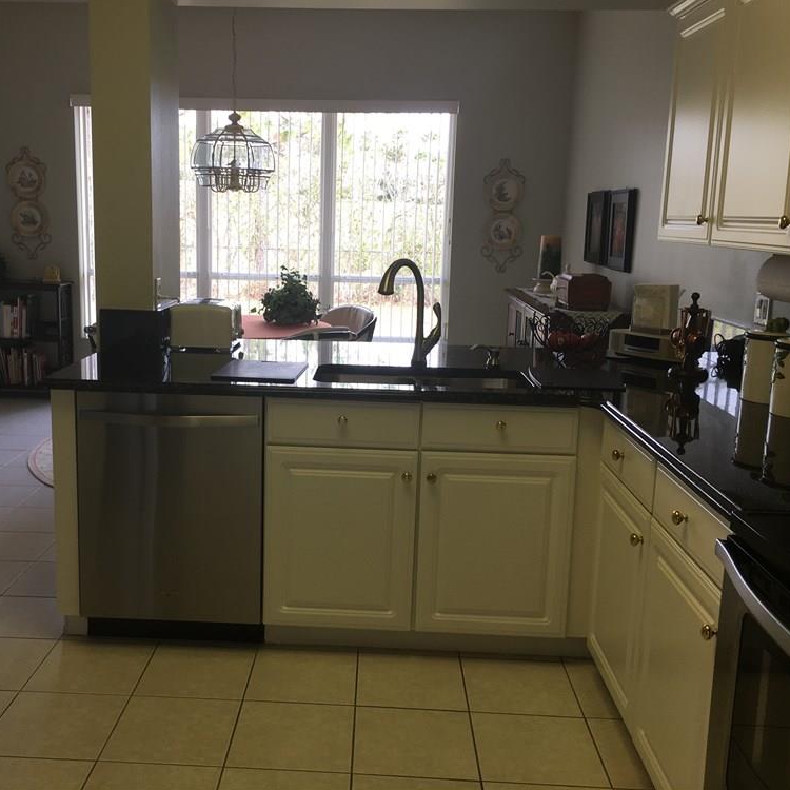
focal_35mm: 35
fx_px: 904
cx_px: 331
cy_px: 387
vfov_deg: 47.2
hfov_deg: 47.0
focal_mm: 4.15
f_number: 2.2
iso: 25
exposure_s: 1/40
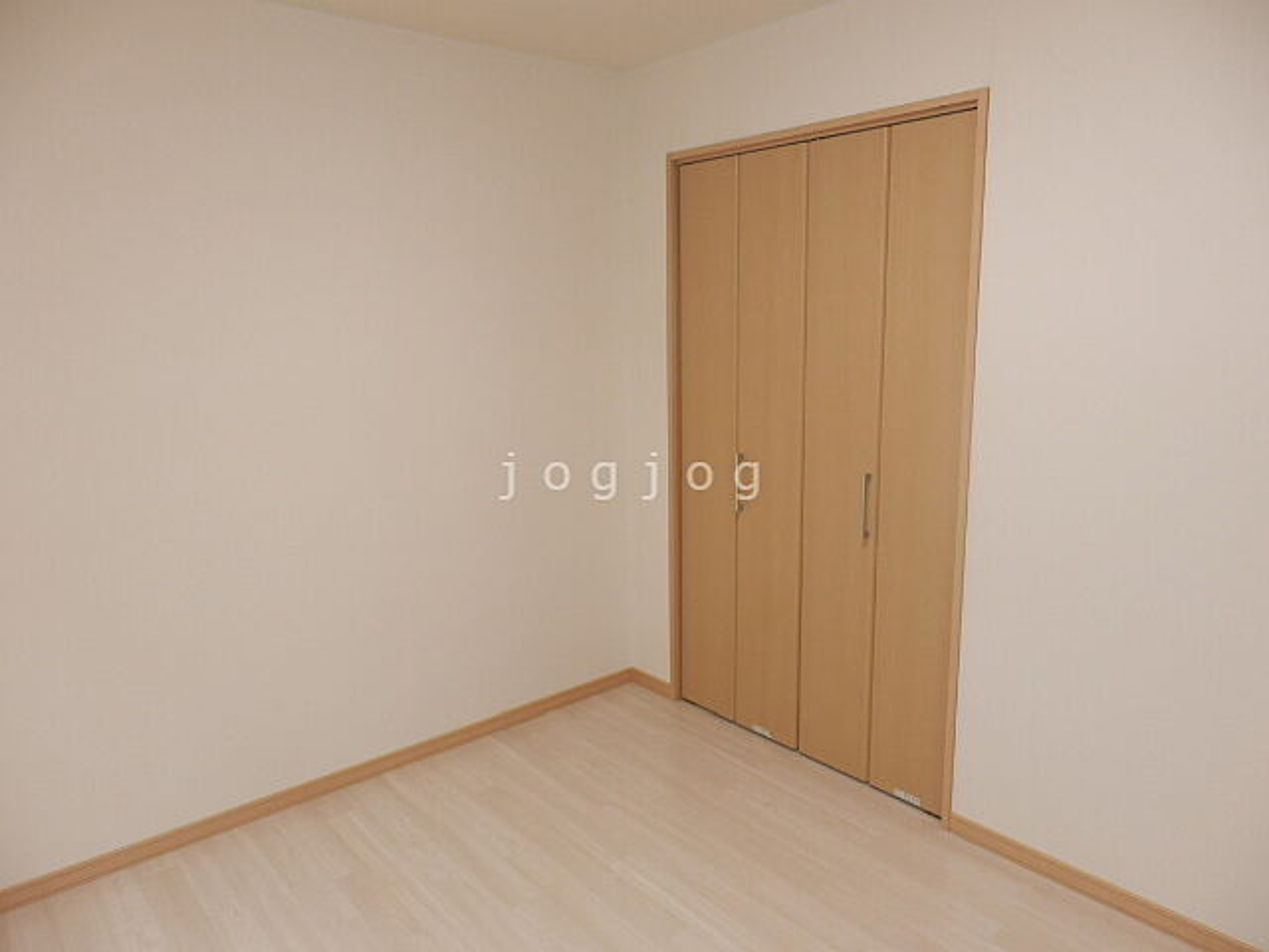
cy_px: 476
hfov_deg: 71.6
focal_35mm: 24
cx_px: 634
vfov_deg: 56.8
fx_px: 880
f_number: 3
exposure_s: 1/30
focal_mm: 4.2
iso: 80
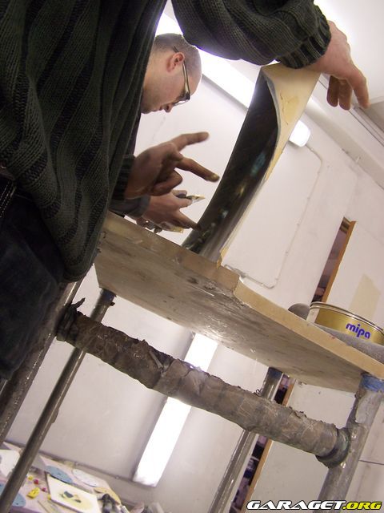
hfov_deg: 37.7
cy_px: 256
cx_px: 192
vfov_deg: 49.0
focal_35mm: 38
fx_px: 562
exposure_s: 1/30
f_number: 2.8
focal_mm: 6.3
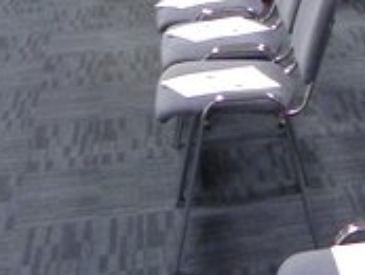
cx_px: 498
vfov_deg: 11.6
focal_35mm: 120
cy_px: -195
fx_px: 1266
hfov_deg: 15.5
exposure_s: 1/14
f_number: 2.8
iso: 200
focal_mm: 4.6
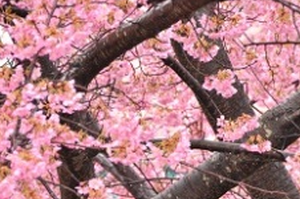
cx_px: 247
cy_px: 110
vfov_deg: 3.9
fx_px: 2905
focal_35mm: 349
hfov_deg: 5.9
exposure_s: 1/60
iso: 400
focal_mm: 105
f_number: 5.6
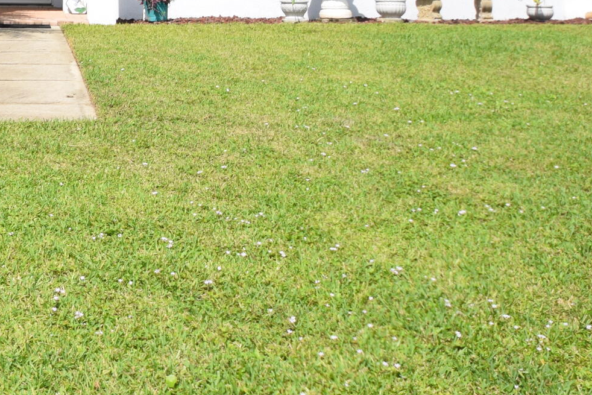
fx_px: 905
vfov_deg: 21.1
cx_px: -145
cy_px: -188
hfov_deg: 30.1
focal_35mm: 55
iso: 200
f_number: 10
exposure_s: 1/400
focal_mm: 12
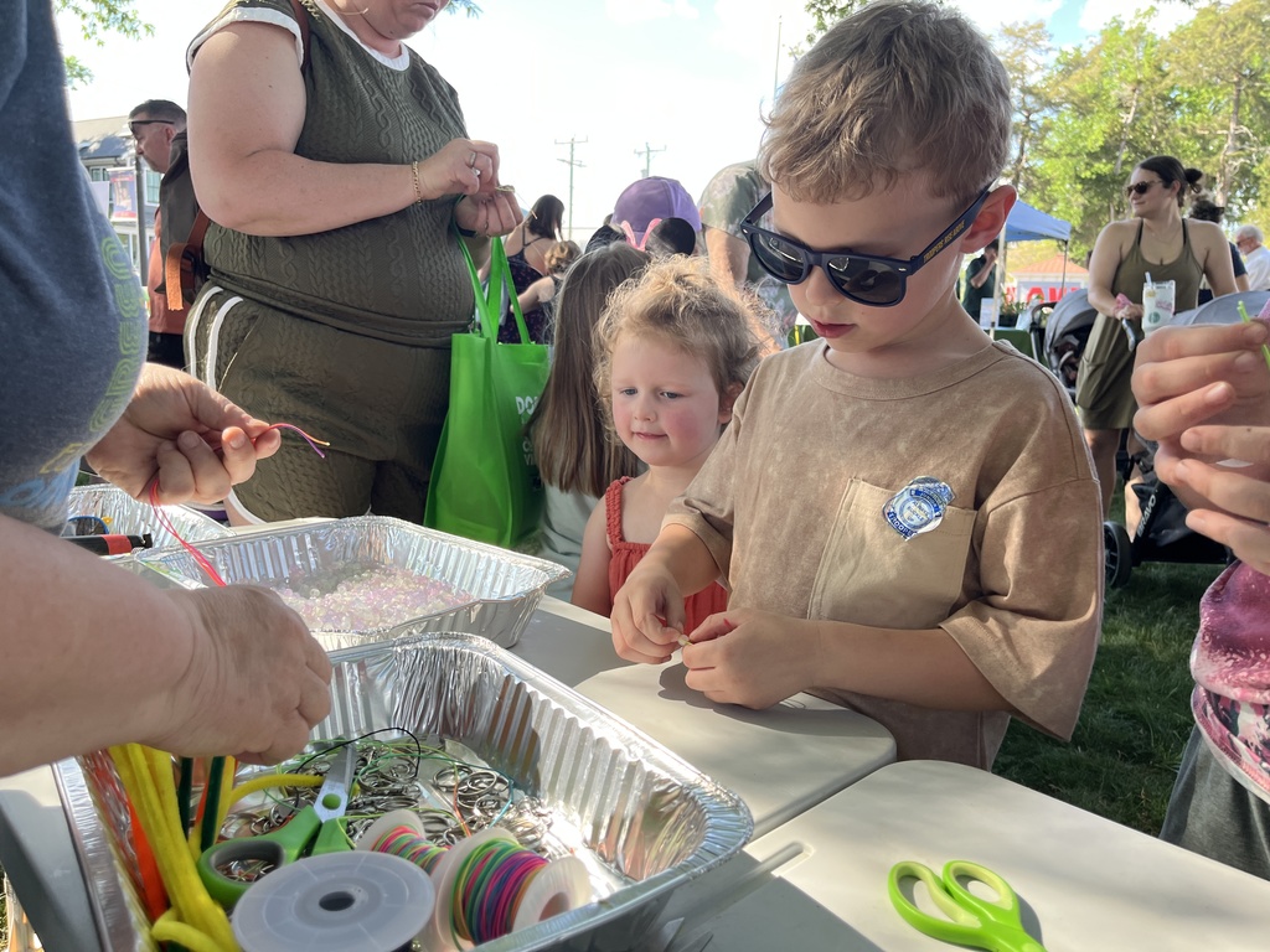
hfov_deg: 67.3
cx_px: 635
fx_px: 954
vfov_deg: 53.1
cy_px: 476
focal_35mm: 26
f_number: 1.6
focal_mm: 5.1
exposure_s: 1/248
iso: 40
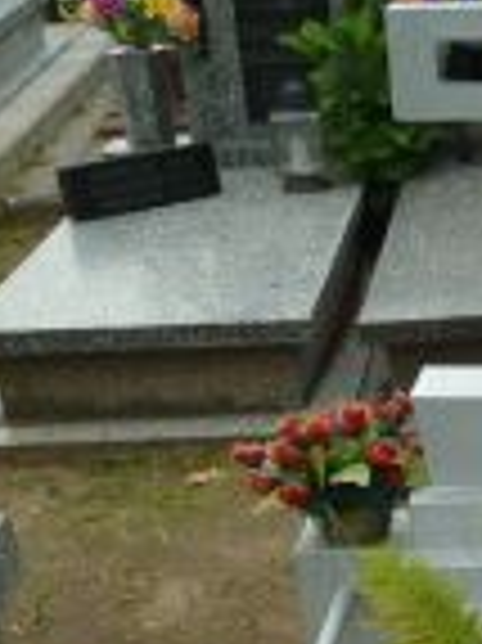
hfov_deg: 16.5
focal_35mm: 84
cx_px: 649
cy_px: 847
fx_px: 1562
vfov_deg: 21.1
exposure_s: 1/250
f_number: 4
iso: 200
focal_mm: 4.1
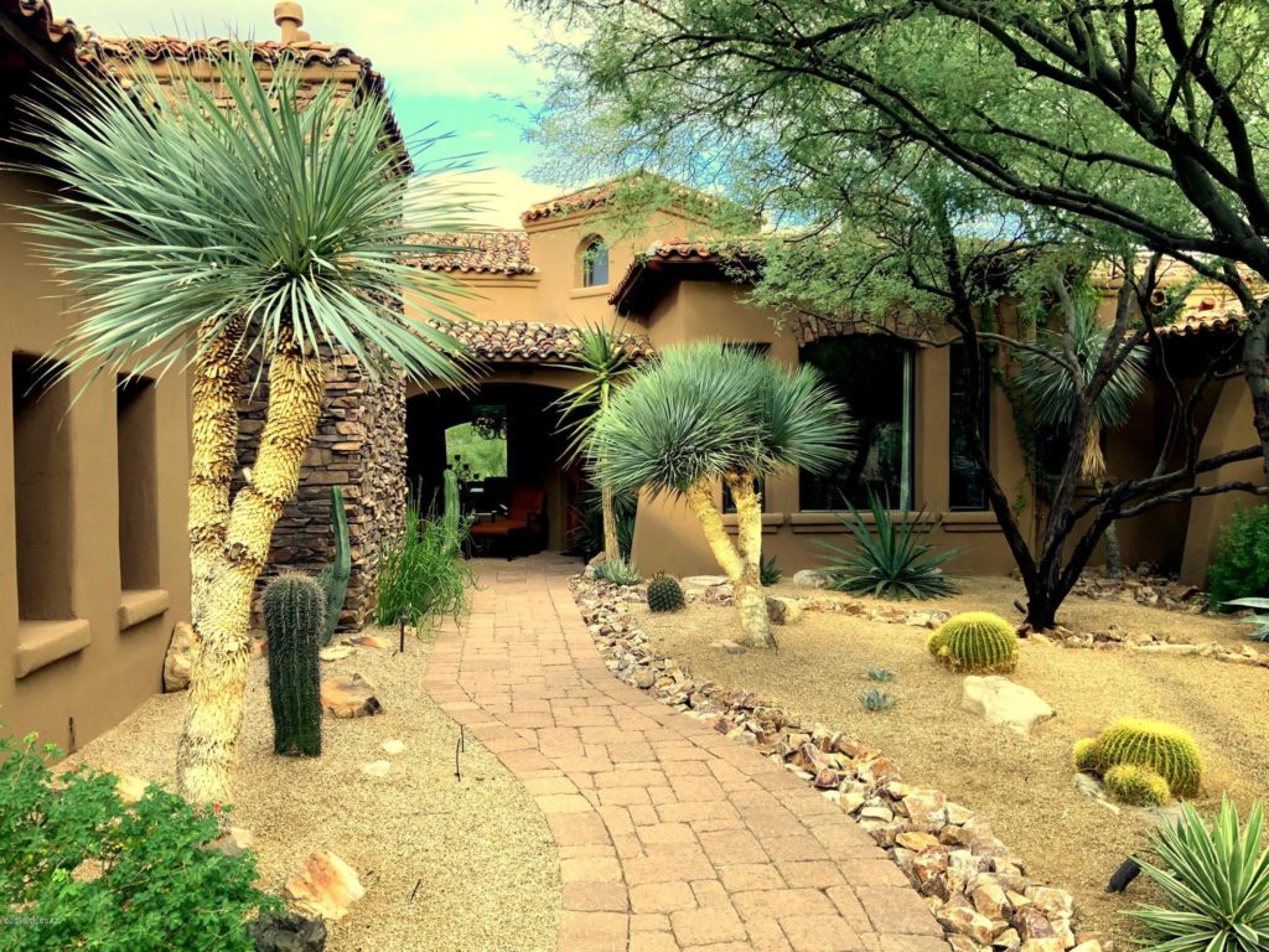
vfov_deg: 48.2
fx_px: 1063
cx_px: 634
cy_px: 476
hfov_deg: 61.7
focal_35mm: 29
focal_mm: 3
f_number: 1.8
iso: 25
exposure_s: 1/122
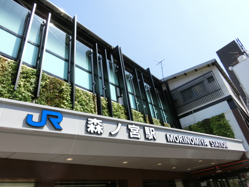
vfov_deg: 54.9
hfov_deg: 69.4
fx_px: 180
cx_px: 124
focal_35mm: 25
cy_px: 94
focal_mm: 4.5
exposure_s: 1/640
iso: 80
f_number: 3.5
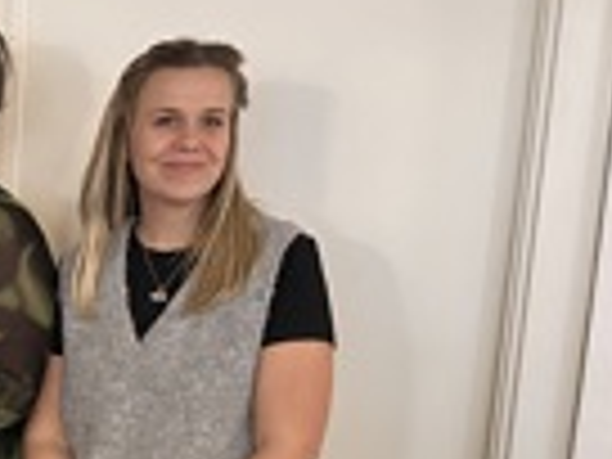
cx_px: -378
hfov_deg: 18.8
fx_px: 1556
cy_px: 493
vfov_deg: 16.3
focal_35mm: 88
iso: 800
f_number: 1.78
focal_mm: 6.86
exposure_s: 1/33
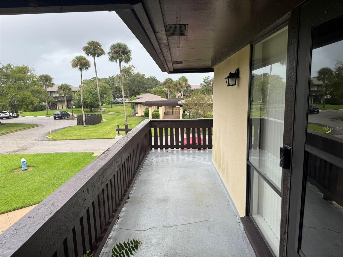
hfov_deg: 71.6
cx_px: 172
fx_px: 238
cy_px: 128
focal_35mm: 24
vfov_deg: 56.8
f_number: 1.78
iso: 80
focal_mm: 6.76
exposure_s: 1/878
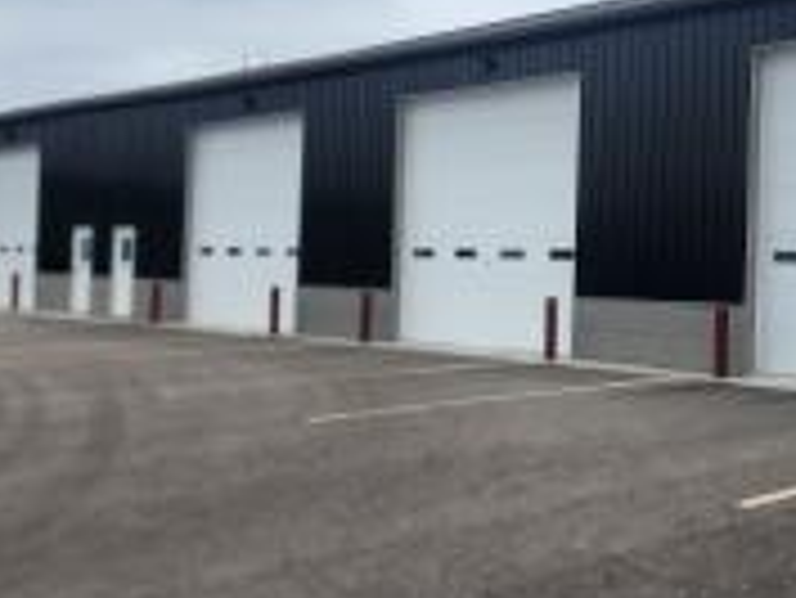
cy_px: 252
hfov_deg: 36.6
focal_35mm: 52
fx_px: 1197
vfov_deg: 28.0
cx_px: 490
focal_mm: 6.4
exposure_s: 1/374
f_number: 1.8
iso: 12
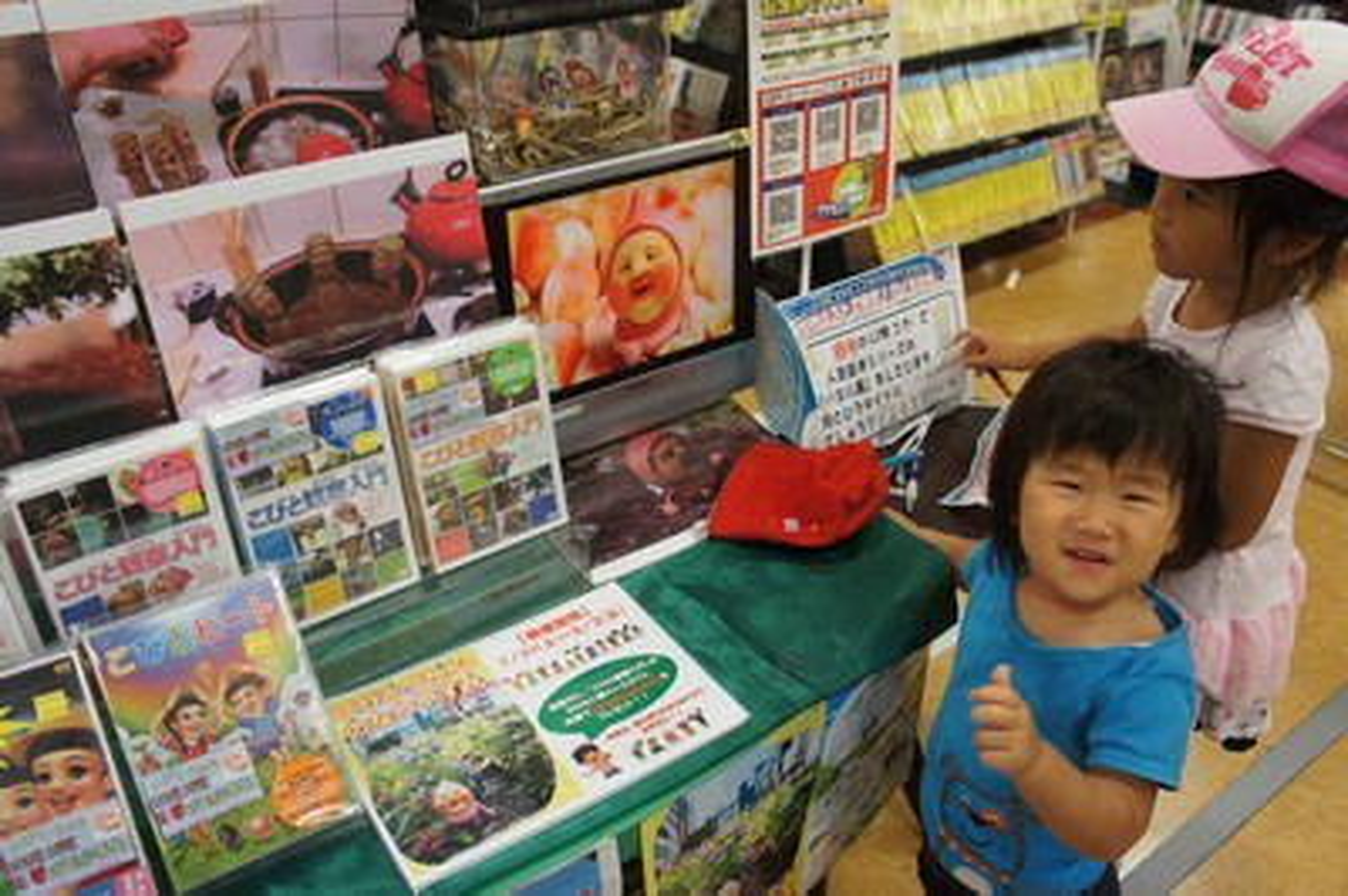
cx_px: 674
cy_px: 448
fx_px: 1122
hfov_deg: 62.0
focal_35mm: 30
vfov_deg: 43.5
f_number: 4.5
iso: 400
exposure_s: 1/80
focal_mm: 20
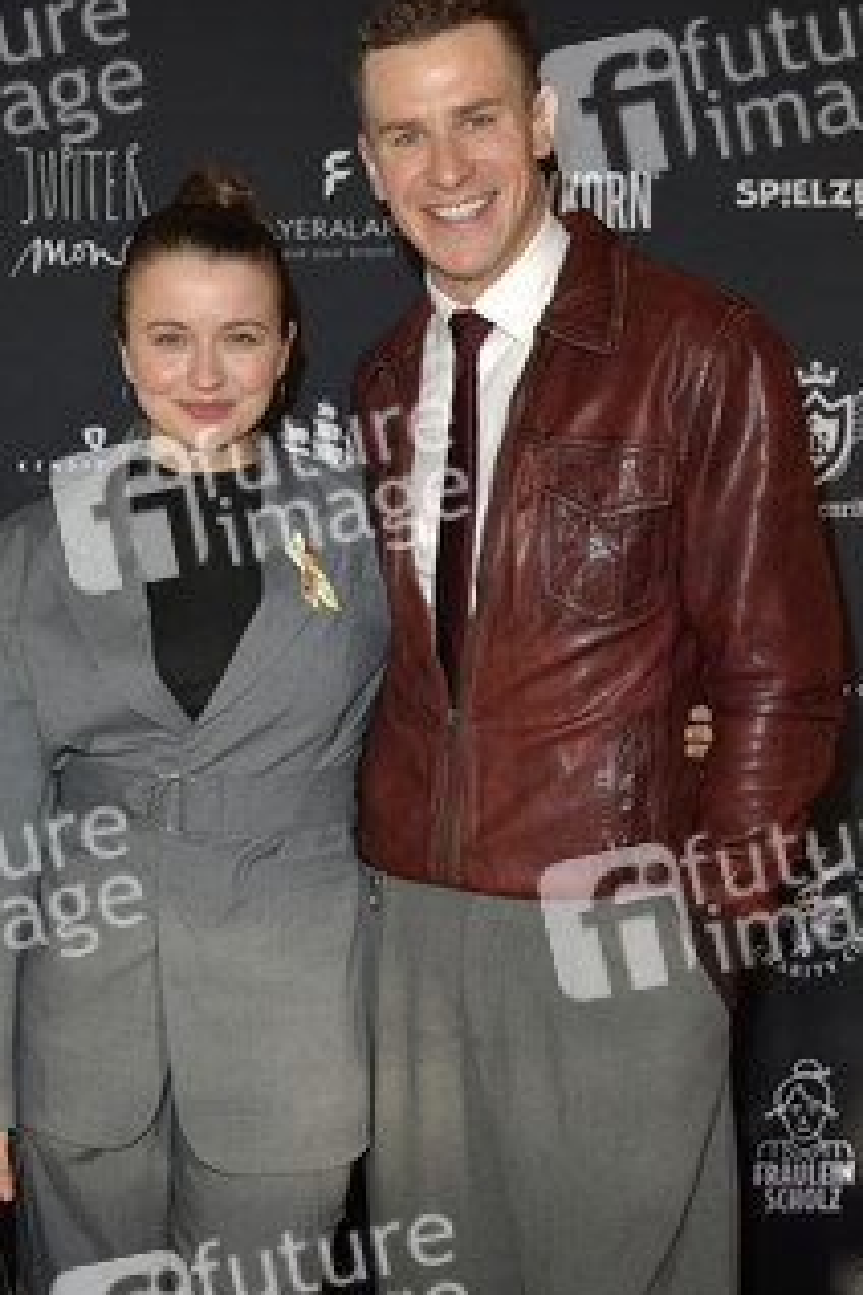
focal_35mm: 44
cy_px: 700
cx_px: 379
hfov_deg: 30.5
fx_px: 1582
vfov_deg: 44.5
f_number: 5.6
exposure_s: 1/200
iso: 500
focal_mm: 35
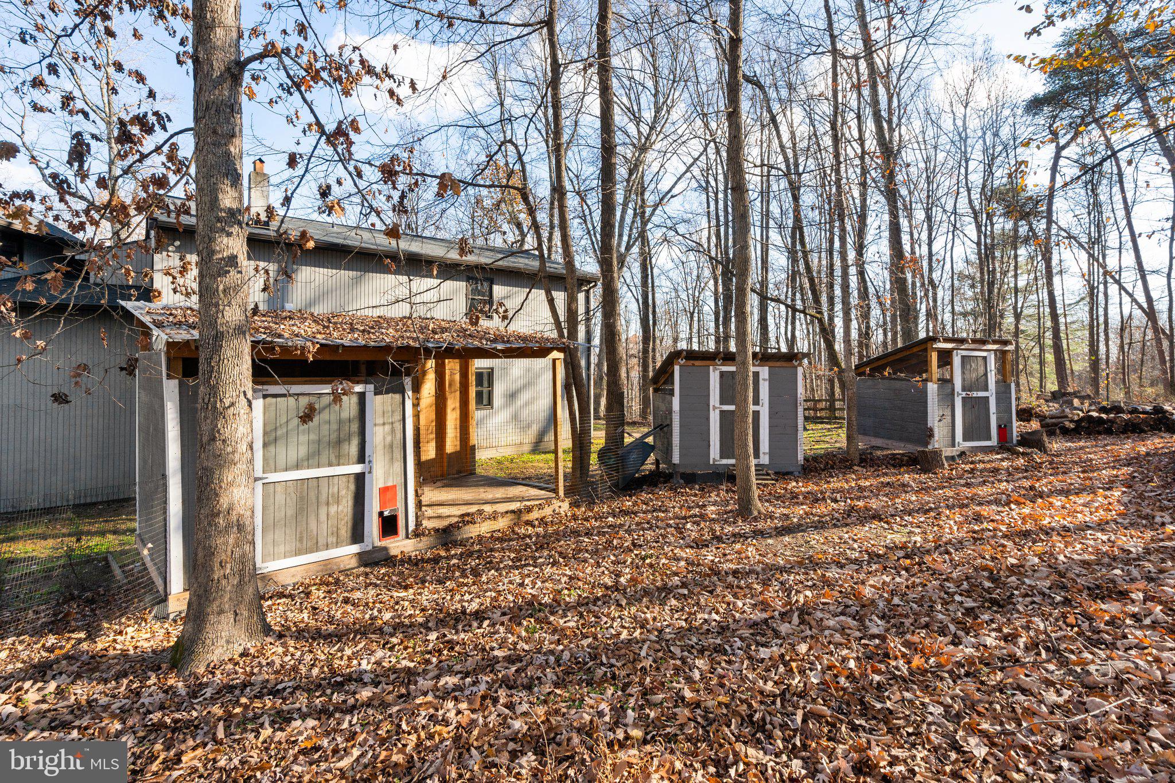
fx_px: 522
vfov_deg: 73.7
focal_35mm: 16
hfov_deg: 96.7
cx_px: 588
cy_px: 392
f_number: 13
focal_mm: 16
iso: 320
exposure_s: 1/125
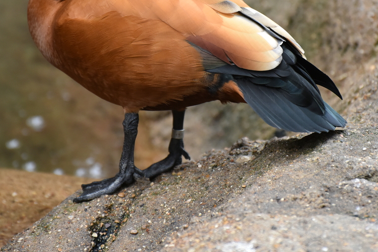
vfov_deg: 3.7
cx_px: 190
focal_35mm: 375
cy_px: 61
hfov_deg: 5.5
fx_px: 3938
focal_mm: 220
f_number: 5.3
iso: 1800
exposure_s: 1/500
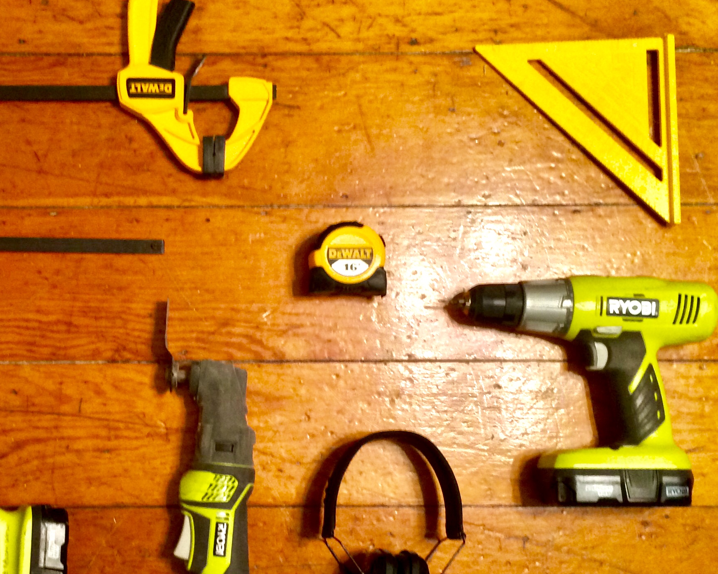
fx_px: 1126
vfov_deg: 28.4
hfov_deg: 34.4
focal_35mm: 53
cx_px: 161
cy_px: 379
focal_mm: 4.15
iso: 320
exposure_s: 1/15
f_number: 2.2
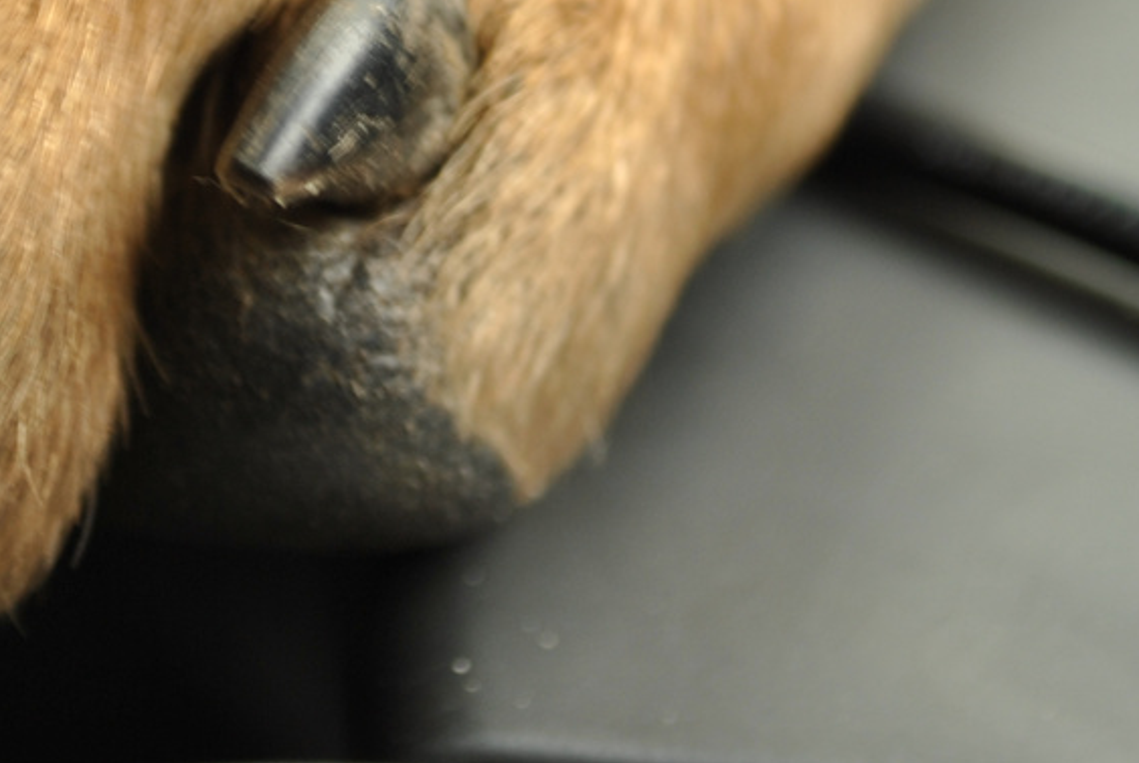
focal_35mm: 172
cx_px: 282
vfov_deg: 7.9
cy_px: -237
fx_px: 5449
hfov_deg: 11.9
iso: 100
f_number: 5.3
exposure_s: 1/13
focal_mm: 40
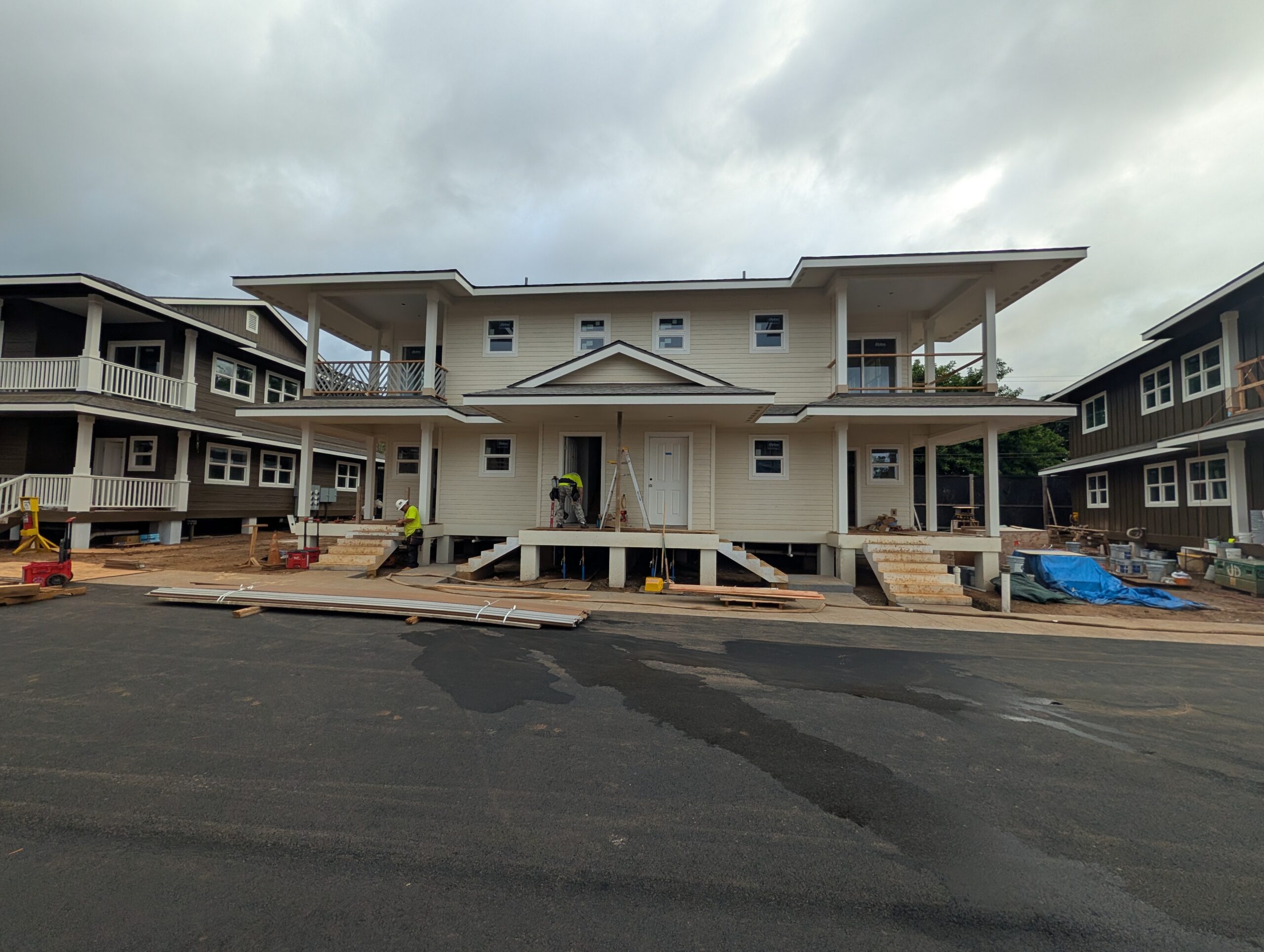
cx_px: 632
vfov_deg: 94.6
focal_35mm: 12
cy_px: 476
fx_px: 439
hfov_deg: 110.5
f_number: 1.7
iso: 51
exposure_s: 1/960
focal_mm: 2.02
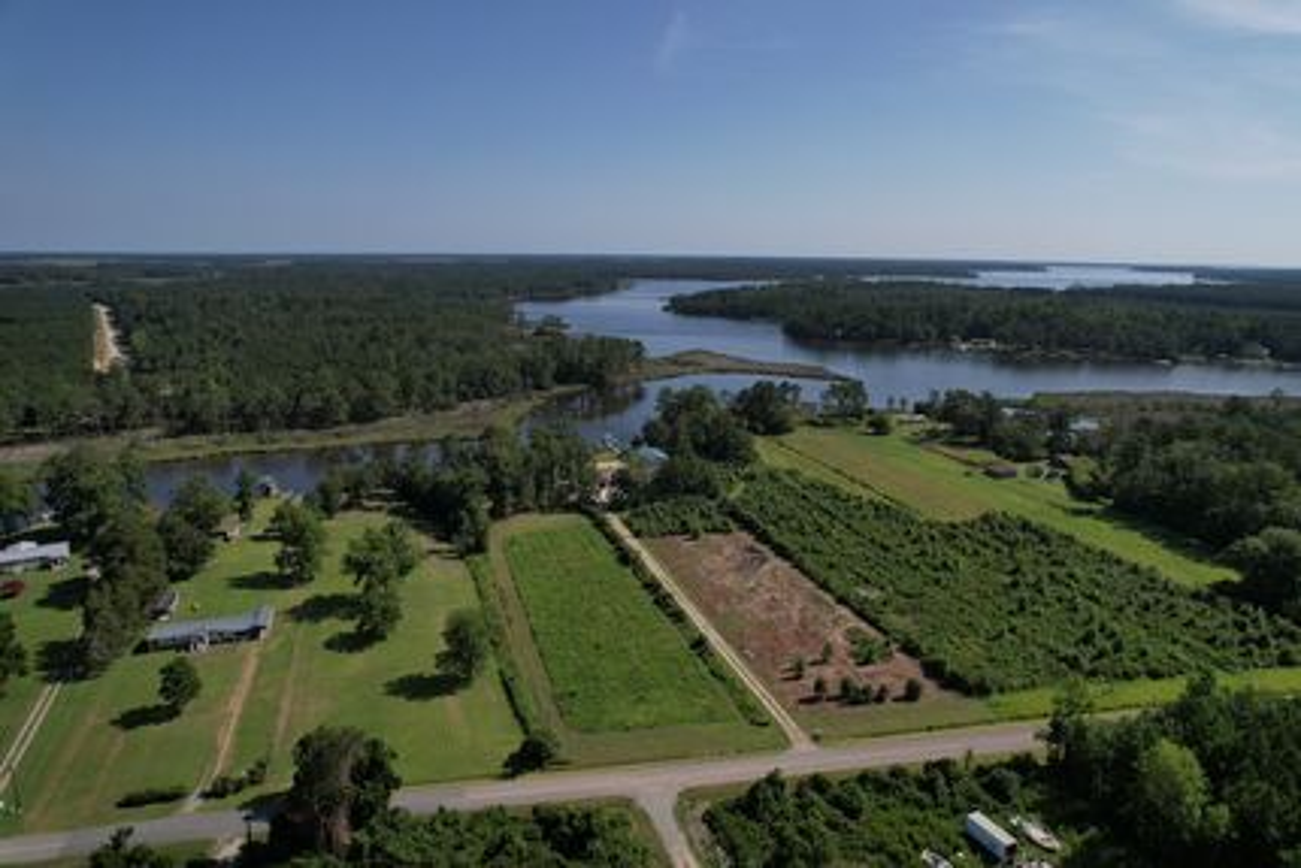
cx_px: 650
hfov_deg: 78.6
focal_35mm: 22
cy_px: 434
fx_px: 795
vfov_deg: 57.3
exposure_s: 1/4000
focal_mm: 8.38
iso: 100
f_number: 2.8
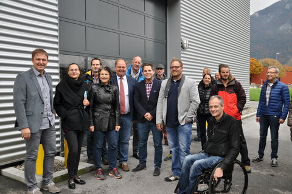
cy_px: 97
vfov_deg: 39.9
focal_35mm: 33
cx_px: 146
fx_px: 267
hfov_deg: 57.3
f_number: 5.6
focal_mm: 22
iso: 250
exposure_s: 1/125
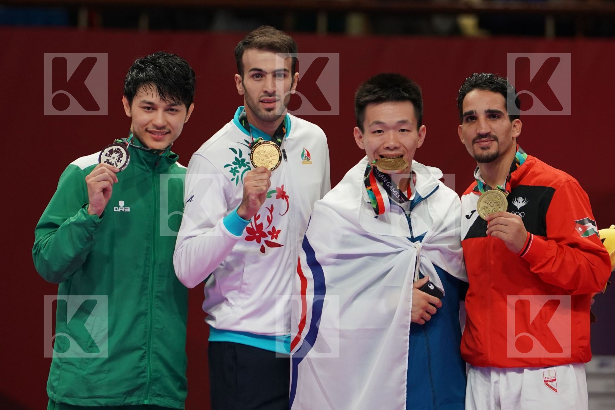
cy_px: 205
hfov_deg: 6.7
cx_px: 308
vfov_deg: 4.4
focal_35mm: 309
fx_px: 5278
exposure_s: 1/500
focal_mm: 206
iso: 1600
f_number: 4
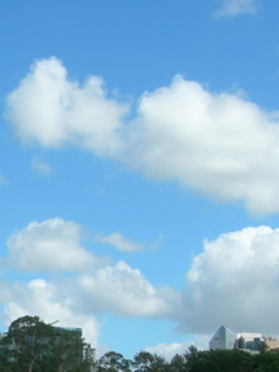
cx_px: -148
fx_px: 1140
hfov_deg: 13.1
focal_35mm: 106
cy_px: 321
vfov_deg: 18.3
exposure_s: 1/613
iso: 50
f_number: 4.8
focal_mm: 7.8
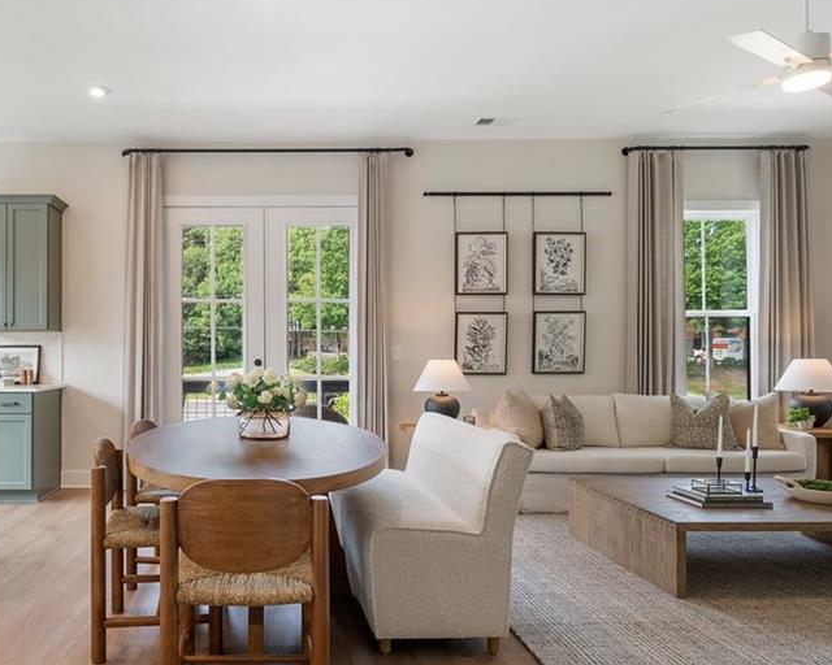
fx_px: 591
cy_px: 360
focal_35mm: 24
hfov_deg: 68.2
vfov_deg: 58.7
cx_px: 274
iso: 640
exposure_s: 1/25
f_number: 7.1
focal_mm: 16
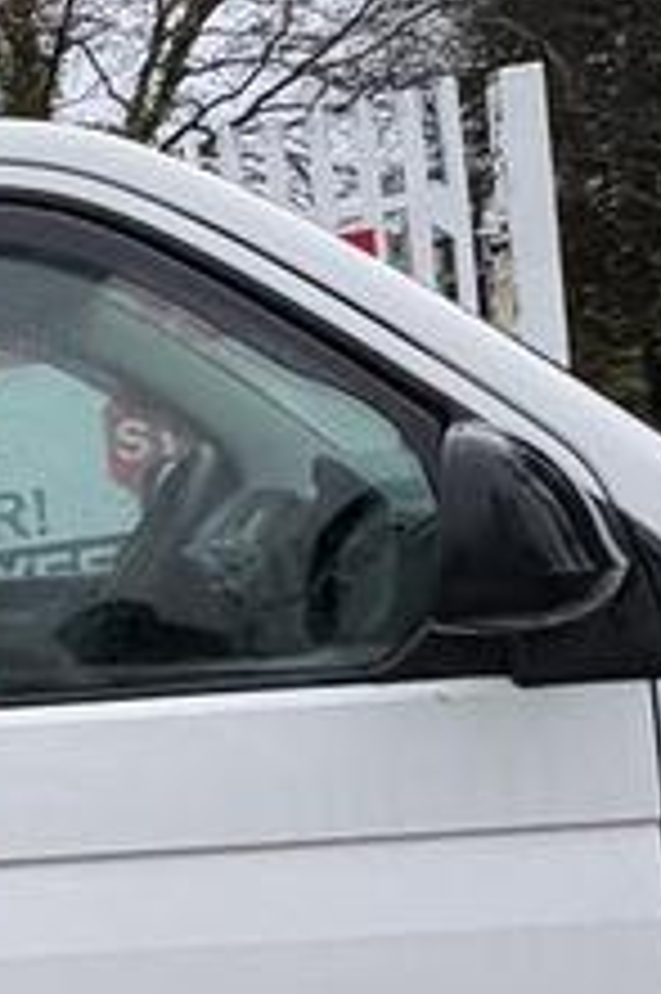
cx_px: -279
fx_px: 1627
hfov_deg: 20.3
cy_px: 720
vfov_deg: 33.4
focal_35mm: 59
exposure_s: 1/80
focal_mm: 2.22
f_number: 2.2
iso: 250
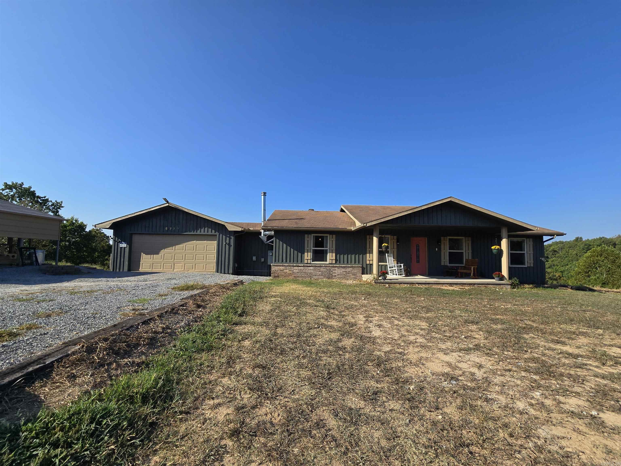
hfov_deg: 106.2
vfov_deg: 89.9
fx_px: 233
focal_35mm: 13
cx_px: 310
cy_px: 233
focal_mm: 2.2
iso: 50
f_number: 2.2
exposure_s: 1/2111
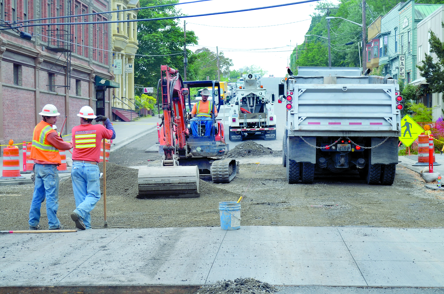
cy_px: 147
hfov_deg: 33.5
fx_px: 738
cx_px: 222
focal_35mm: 60
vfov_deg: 22.5
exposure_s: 1/200
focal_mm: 40
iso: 200
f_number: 7.1
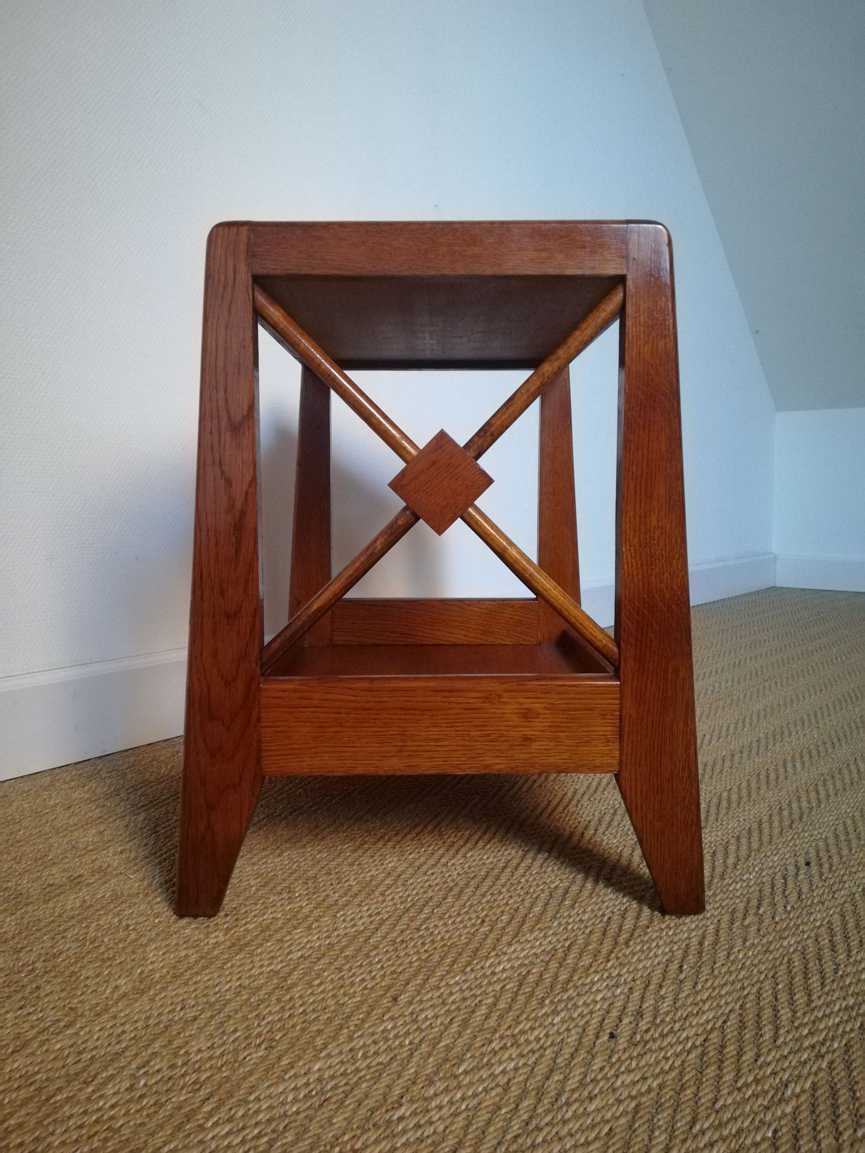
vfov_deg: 67.3
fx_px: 866
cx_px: 432
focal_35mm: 26
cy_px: 576
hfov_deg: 53.1
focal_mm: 3.83
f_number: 2.2
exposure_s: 1/14.3
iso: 1250
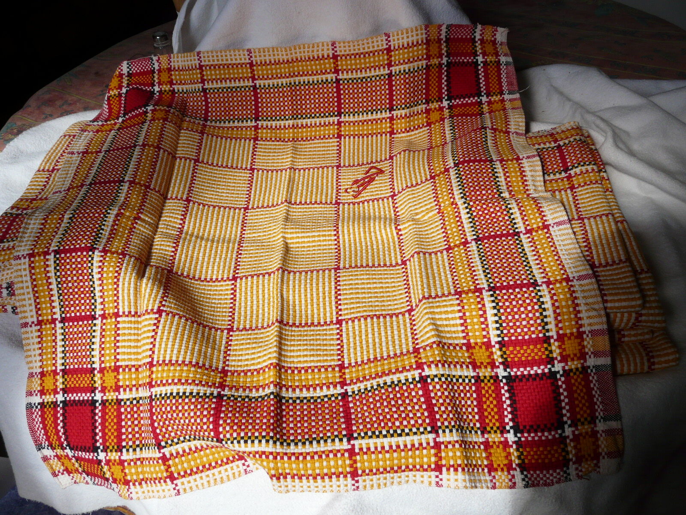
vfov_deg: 49.7
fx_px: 555
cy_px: 258
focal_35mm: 28
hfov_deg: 63.4
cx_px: 343
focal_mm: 4.6
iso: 100
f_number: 5.6
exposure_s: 1/60
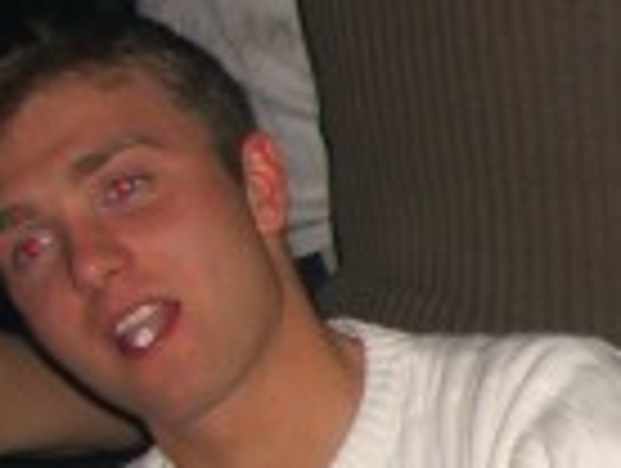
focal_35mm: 165
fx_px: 2965
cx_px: 1188
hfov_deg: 11.0
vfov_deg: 9.0
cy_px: 472
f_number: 2.8
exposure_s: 1/60
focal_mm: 7.9
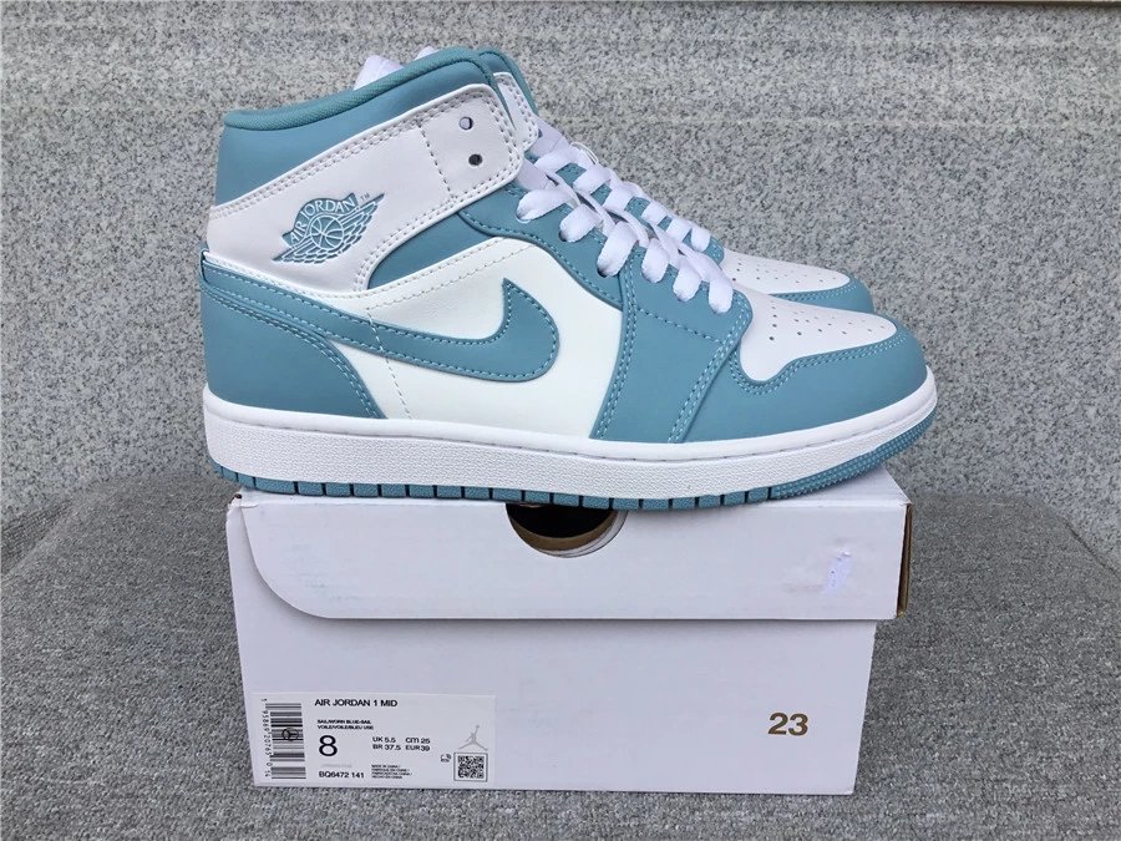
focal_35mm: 31
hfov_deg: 58.4
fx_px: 1004
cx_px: 560
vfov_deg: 45.4
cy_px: 420
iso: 25
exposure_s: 1/476
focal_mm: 3.3
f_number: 2.4
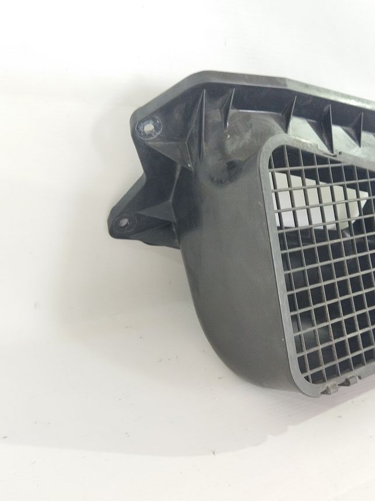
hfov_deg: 37.3
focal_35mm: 38
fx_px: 549
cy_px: 247
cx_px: 248
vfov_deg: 49.0
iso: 173
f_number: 1.79
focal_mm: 4.71
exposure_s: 1/33
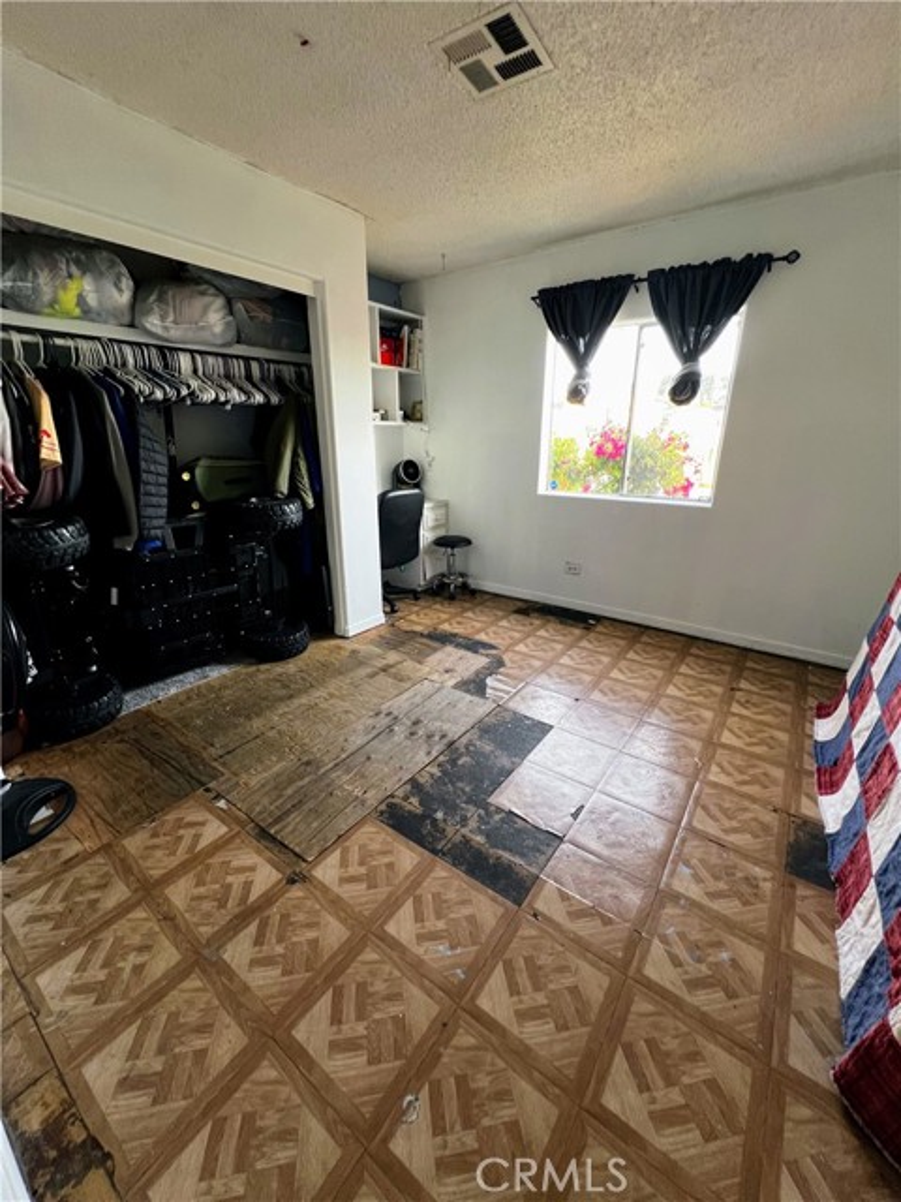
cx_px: 450
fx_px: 451
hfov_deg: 89.9
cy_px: 601
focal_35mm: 13
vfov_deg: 106.2
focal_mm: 1.57
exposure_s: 1/60
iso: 160
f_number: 1.8
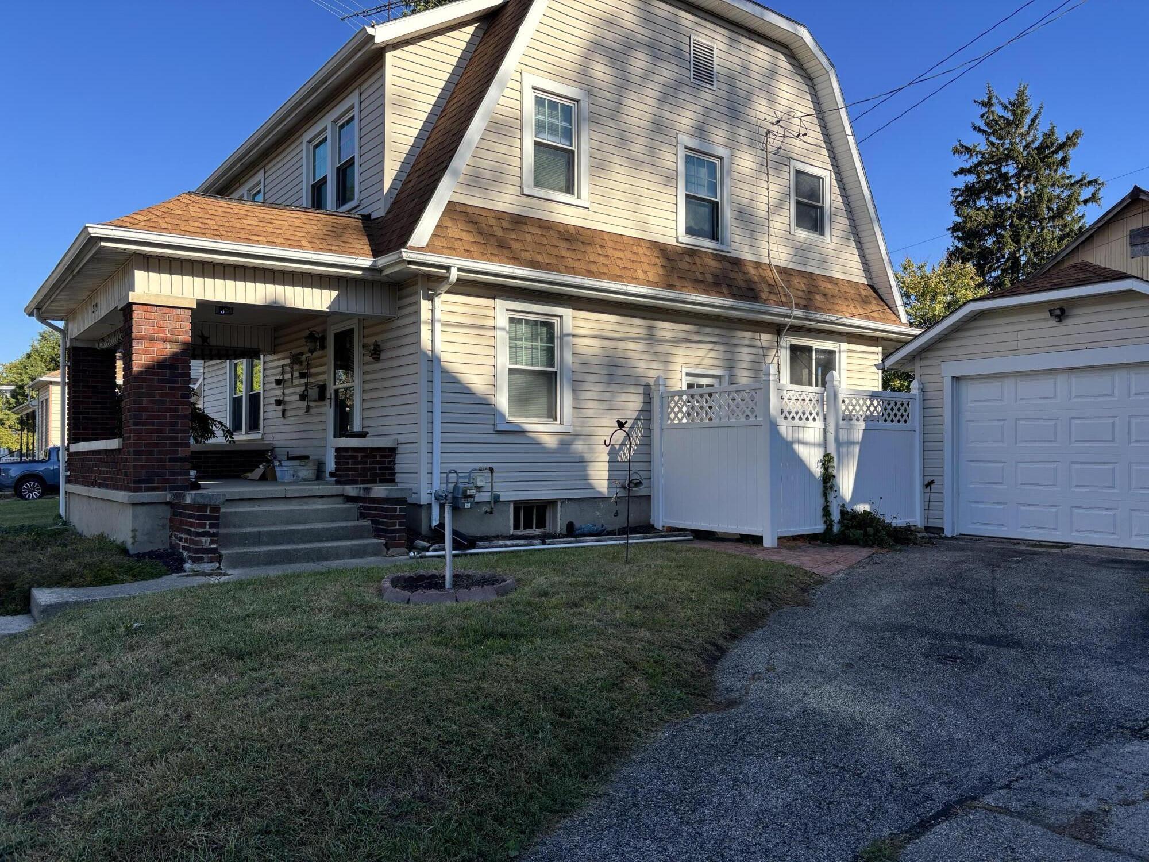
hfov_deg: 67.3
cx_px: 574
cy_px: 431
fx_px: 863
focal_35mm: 26
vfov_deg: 53.1
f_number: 1.6
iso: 50
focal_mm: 5.96
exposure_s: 1/1667
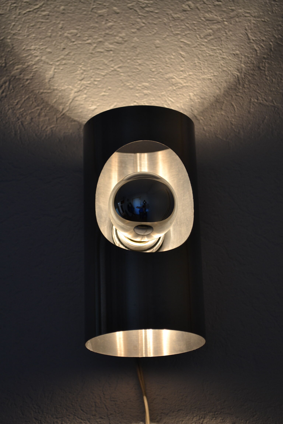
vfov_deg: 24.6
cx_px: 142
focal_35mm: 82
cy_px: 212
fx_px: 973
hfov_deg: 16.6
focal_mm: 55
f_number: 5.6
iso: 400
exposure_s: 1/80
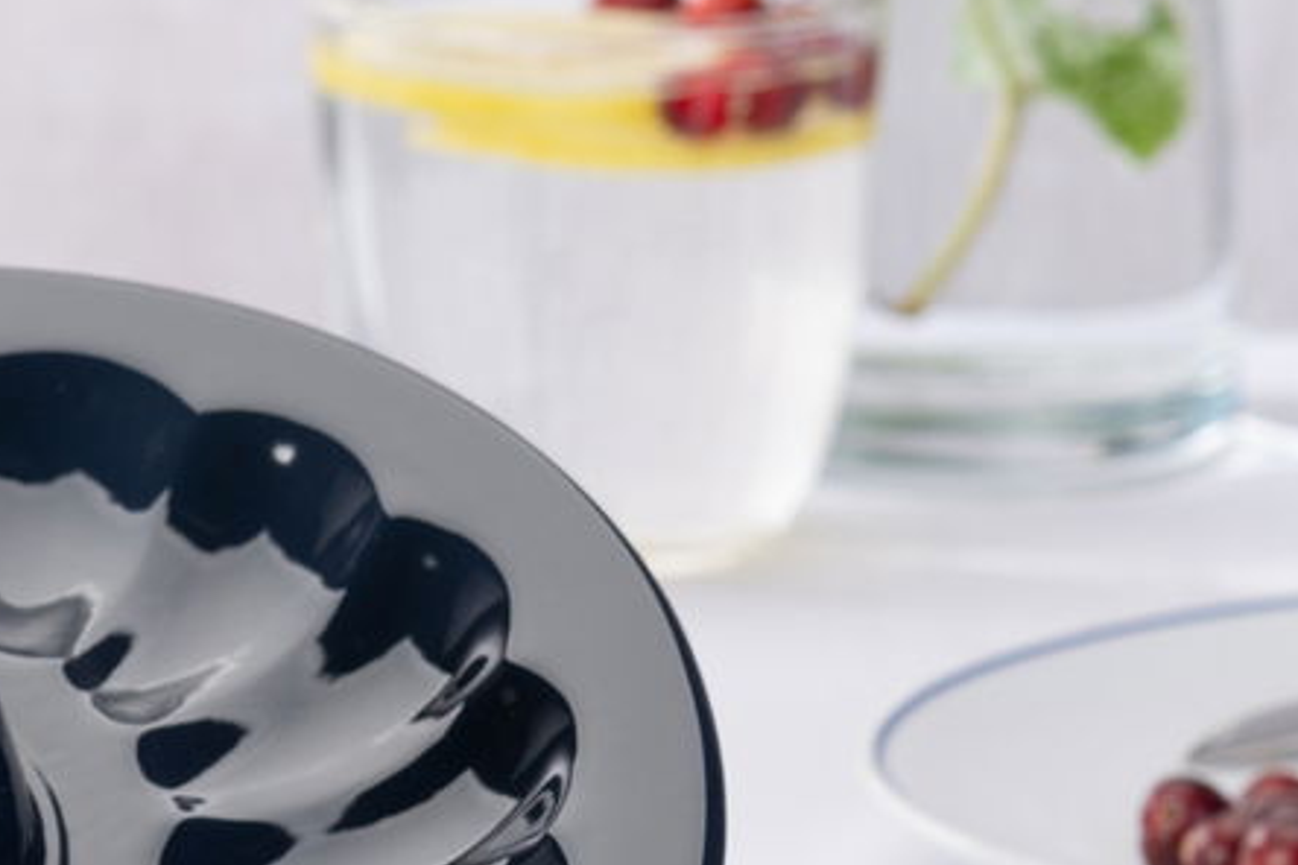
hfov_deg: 3.5
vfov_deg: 2.3
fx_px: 21415
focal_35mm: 594
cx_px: -608
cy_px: 741
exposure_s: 1/100
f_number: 11
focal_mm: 165
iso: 40
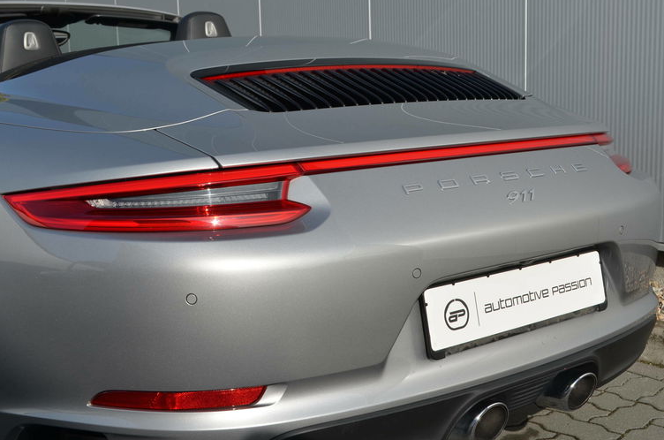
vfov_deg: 27.4
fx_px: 902
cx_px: 338
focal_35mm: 49
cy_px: 220
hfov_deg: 40.4
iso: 100
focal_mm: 32
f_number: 8
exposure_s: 1/250
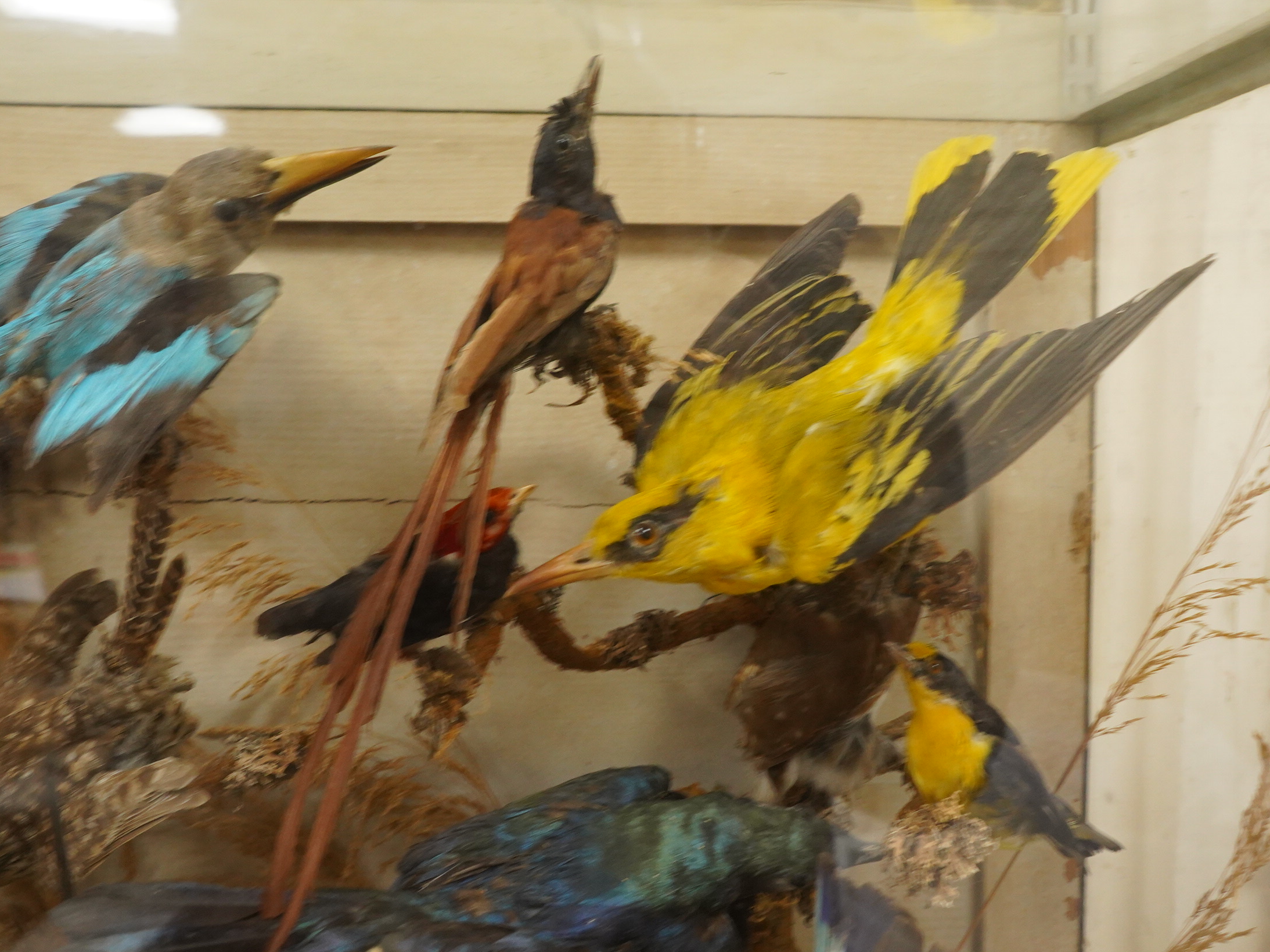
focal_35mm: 37
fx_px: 1357
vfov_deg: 38.7
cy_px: 461
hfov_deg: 50.0
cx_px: 712
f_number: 8
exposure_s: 1/60
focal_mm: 28
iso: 4000
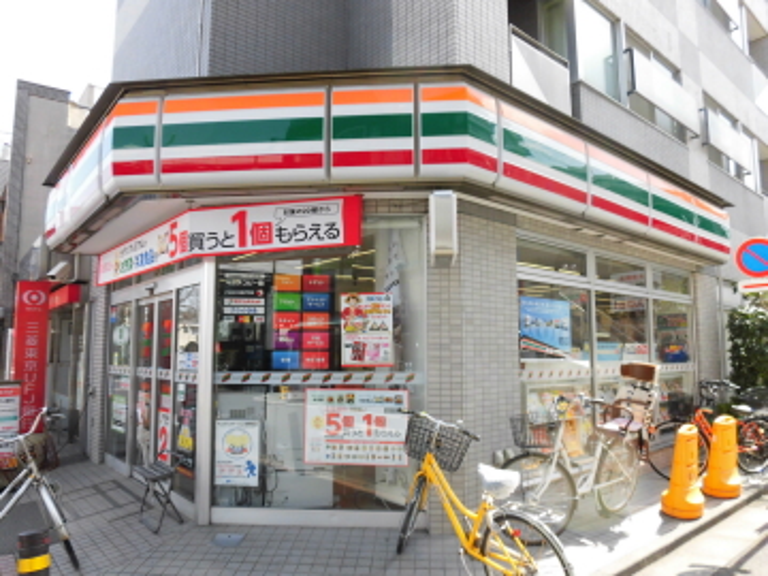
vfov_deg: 56.8
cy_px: 288
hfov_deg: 71.6
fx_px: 532
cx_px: 384
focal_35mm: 24
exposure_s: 1/320
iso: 100
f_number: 3.1
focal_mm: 4.3
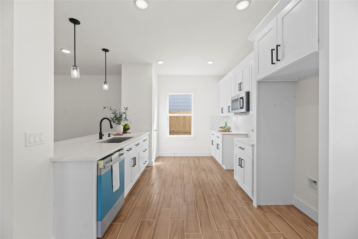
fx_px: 139
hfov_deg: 104.2
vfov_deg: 81.2
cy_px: 120
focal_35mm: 14
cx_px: 179
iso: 800
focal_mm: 14
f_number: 8
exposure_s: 1/40
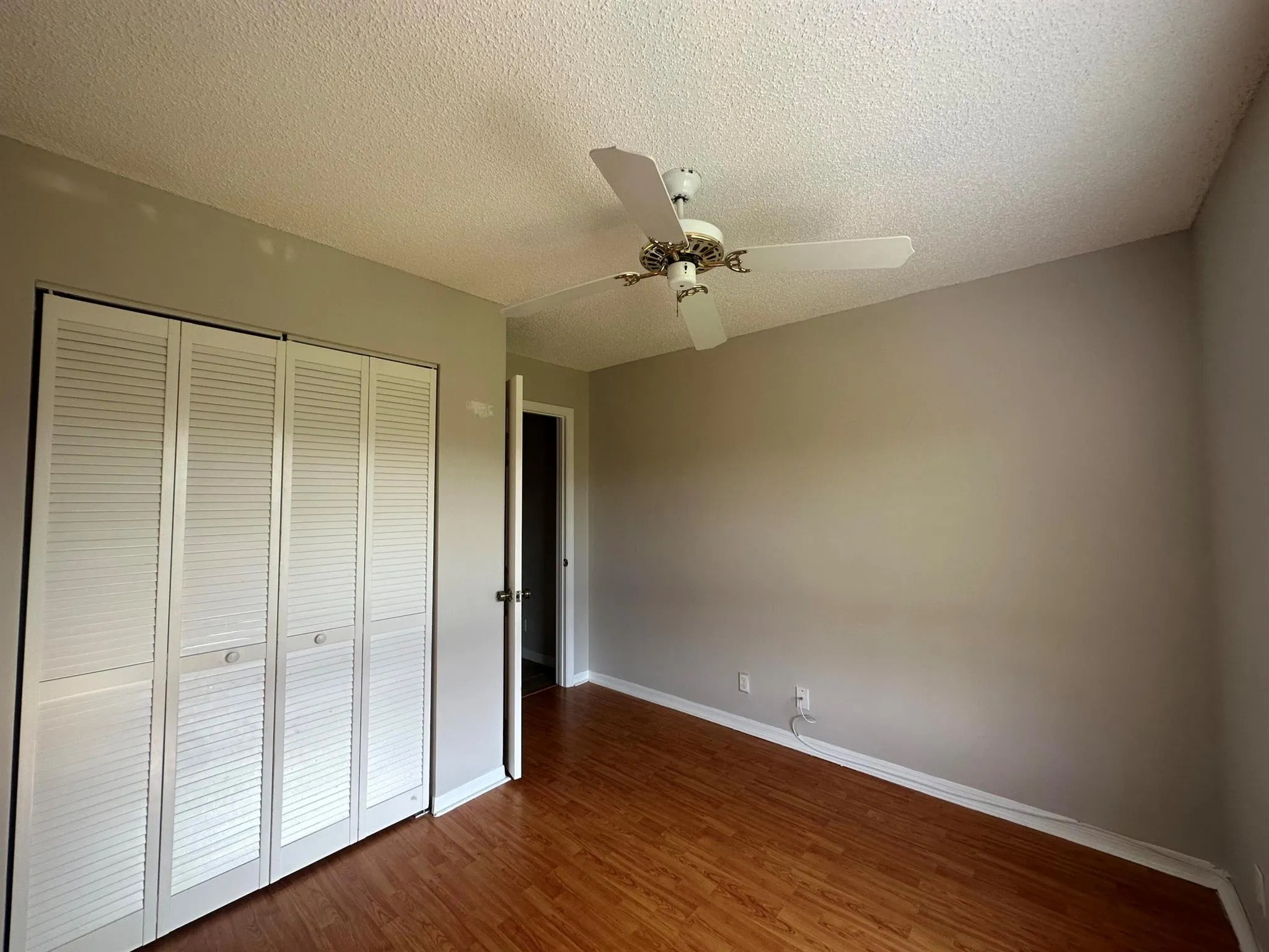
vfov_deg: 85.7
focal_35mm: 14
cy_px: 476
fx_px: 513
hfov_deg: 102.1
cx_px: 634
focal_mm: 2.22
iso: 80
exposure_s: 1/99
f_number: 2.2
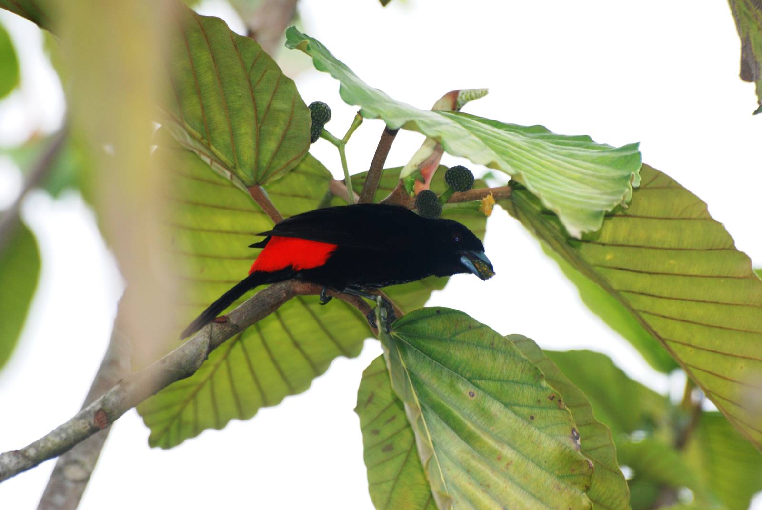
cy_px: 255
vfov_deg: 3.1
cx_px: 381
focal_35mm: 450
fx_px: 9536
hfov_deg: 4.6
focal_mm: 300
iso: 400
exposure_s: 1/200
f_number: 7.1
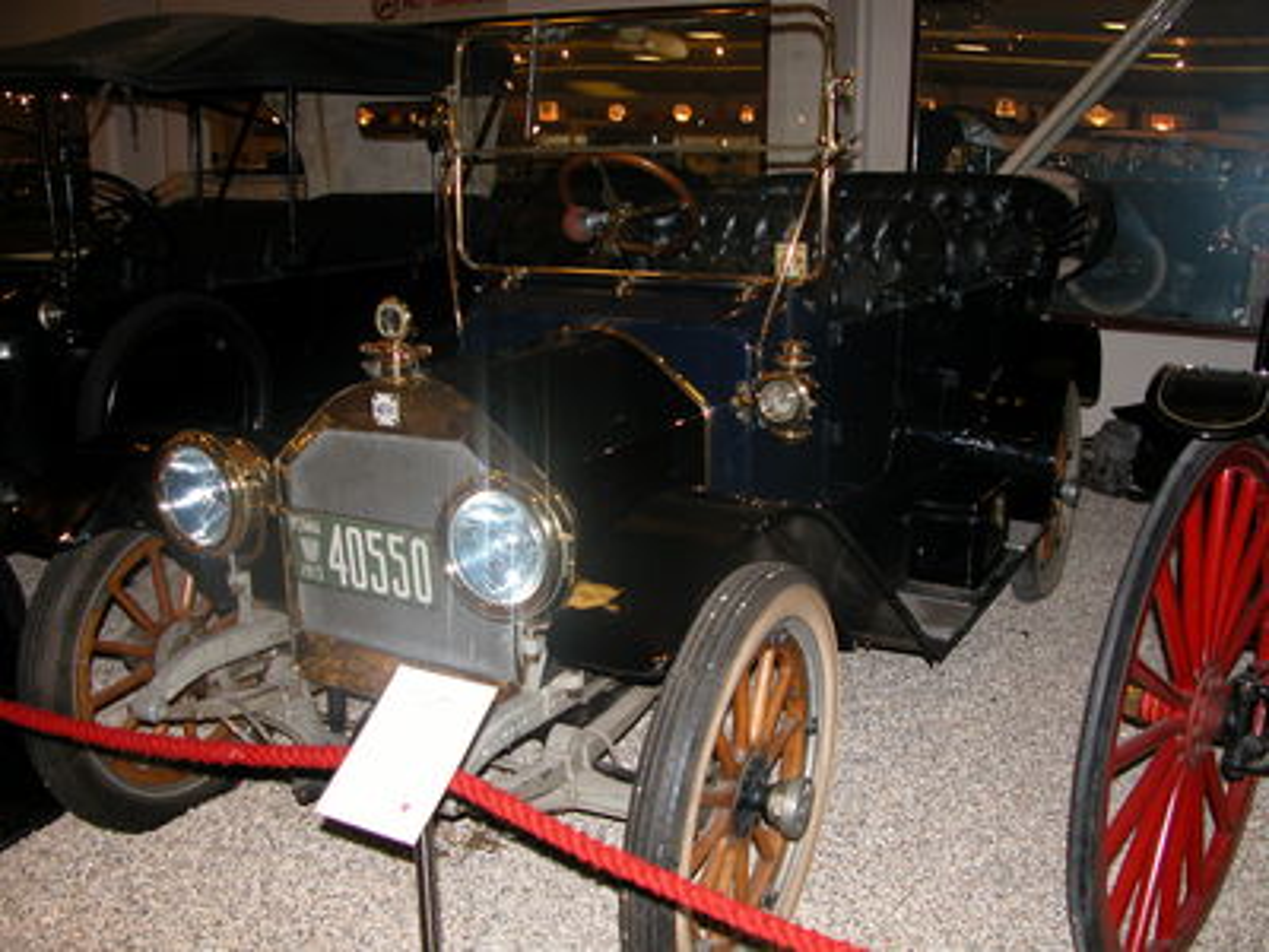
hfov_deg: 52.6
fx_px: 1283
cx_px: 634
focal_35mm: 35
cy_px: 476
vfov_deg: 40.7
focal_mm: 8.9
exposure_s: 1/60
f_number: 2.8
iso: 200
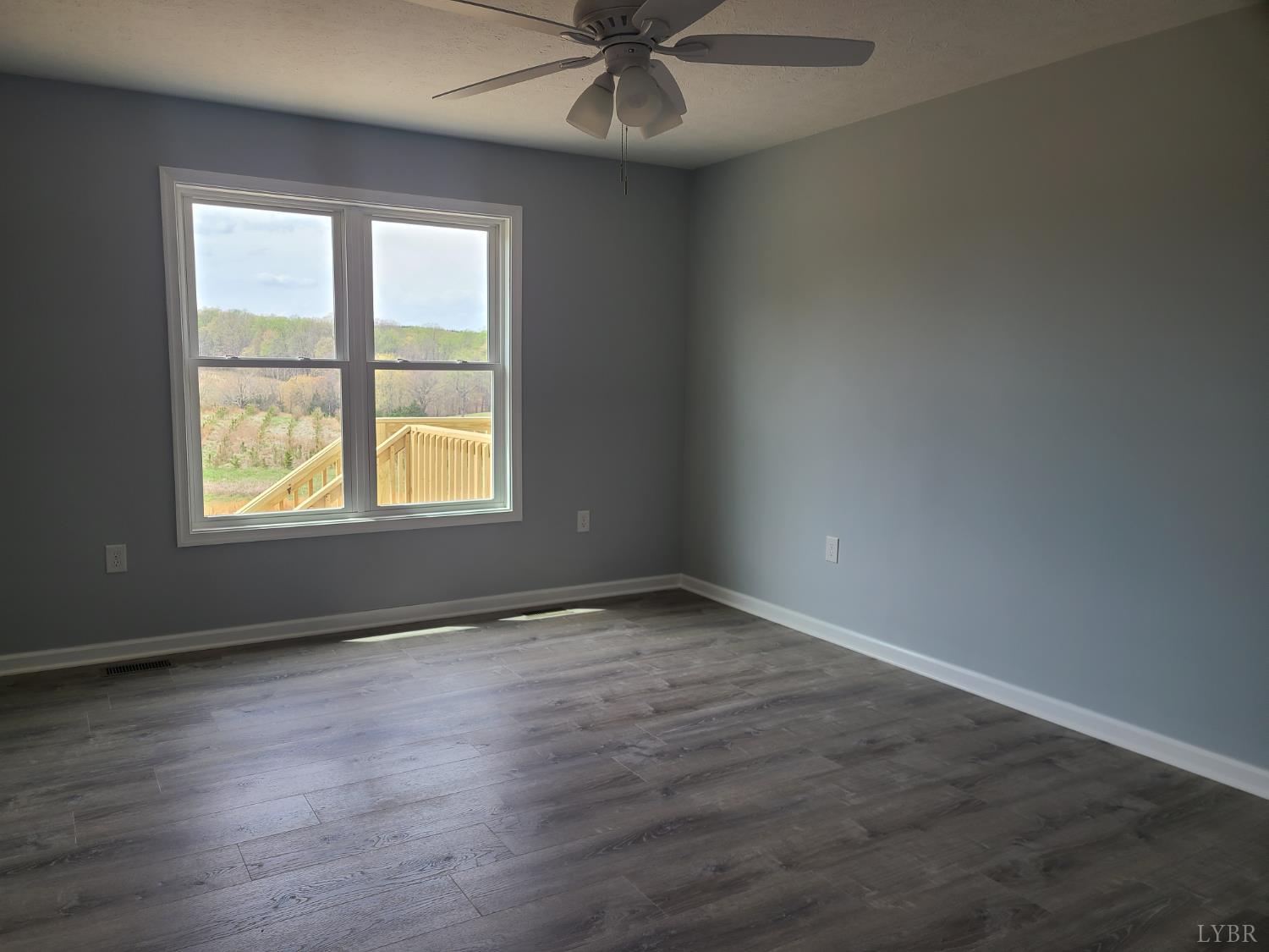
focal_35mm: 26
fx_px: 953
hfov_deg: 67.3
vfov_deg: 53.1
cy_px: 476
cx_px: 634
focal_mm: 5.4
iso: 40
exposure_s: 1/265
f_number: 1.8
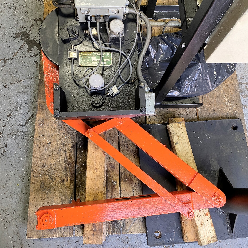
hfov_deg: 52.5
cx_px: 123
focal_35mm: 31
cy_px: 104
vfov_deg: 52.3
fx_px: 251
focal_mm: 4.25
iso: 125
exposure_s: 1/60
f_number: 1.8
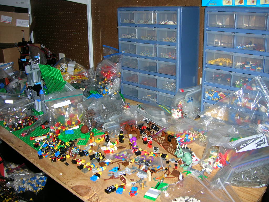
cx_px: 134
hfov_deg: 54.0
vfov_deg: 41.8
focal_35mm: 34
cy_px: 101
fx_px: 264
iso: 50
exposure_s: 1/60.1
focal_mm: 5.7
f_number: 2.9
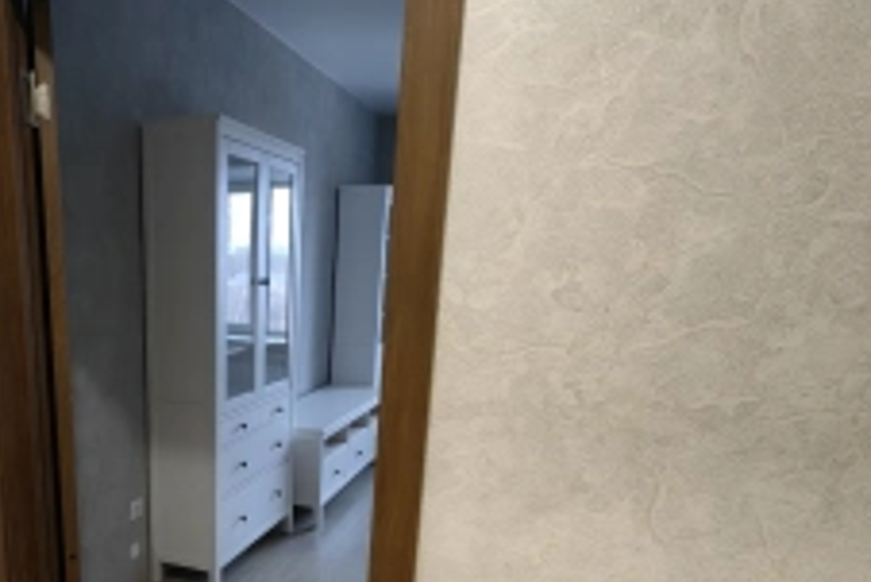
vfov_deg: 44.6
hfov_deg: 63.5
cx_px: 279
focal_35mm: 28
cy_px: 451
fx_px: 678
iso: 320
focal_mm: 1.76
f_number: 2.2
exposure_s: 1/50
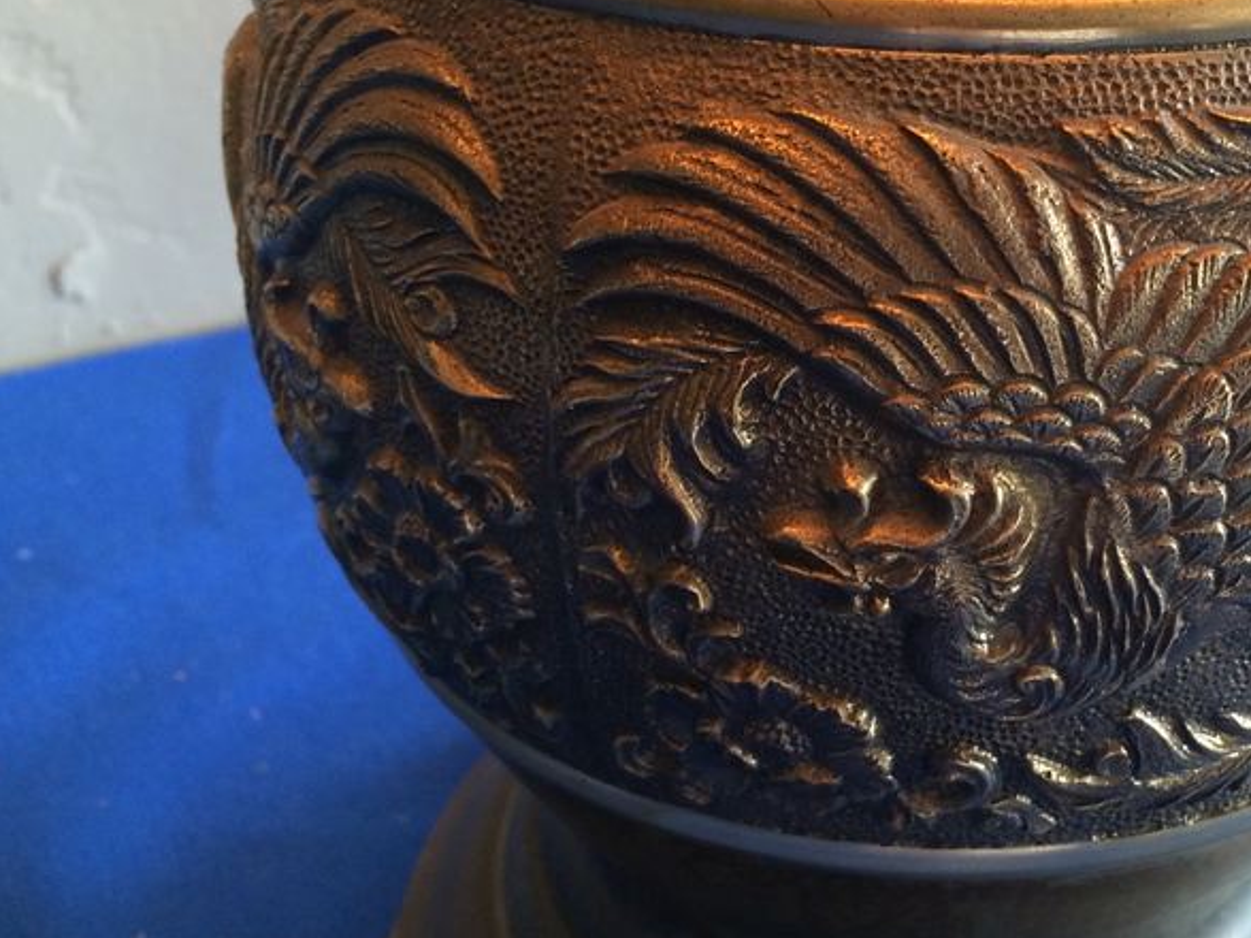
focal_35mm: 46
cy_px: 378
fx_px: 1662
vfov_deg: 31.4
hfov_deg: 40.2
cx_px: 919
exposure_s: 1/30
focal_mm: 4.12
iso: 100
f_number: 2.2
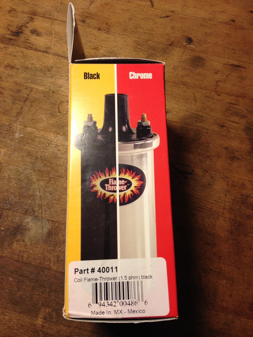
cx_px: 126
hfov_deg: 40.7
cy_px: 168
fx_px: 341
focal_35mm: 35
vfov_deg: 52.6
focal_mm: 4.28
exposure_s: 1/24
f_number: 2.4
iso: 50
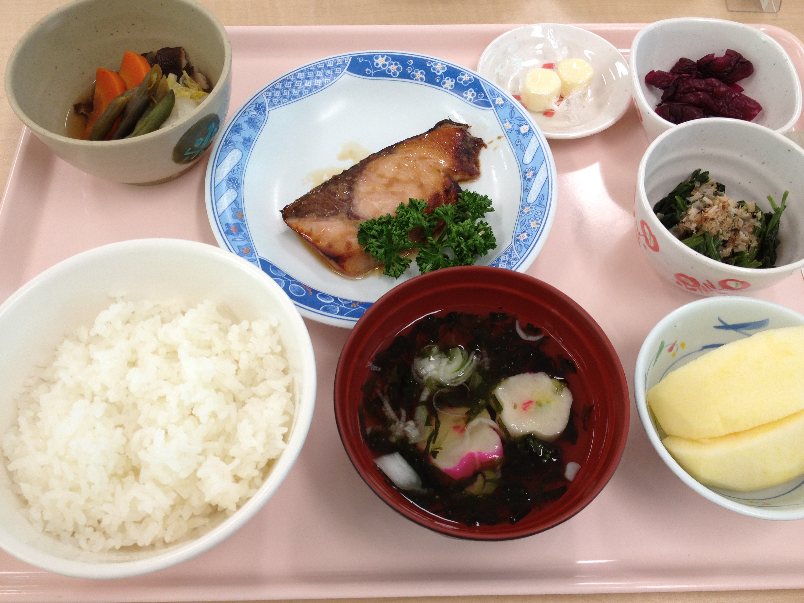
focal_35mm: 35
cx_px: 402
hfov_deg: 52.6
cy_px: 302
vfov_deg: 40.7
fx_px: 813
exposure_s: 1/60
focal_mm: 4.28
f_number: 2.4
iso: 80
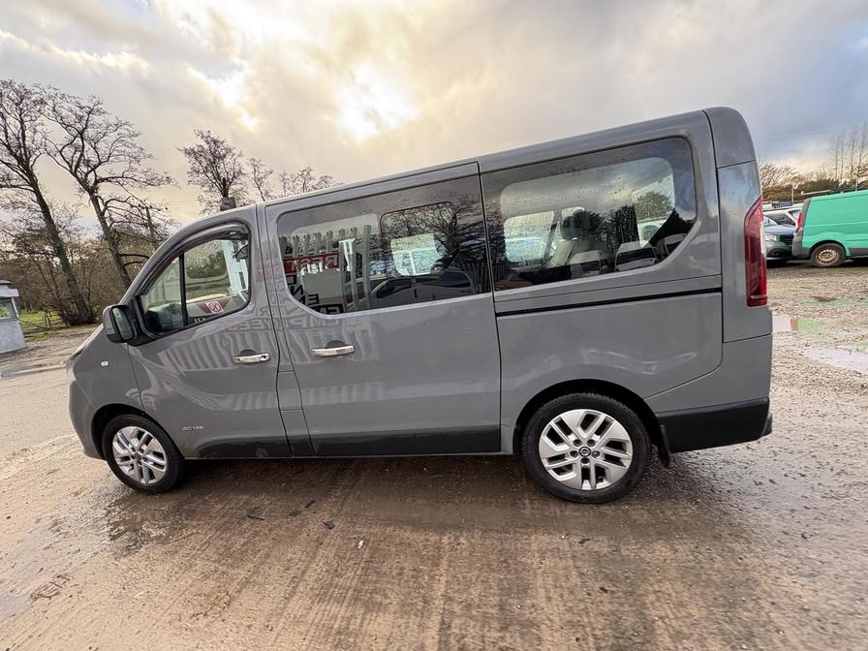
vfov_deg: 85.7
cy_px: 326
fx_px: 351
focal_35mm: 14
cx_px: 434
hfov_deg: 102.1
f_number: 2.2
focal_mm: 2.22
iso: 64
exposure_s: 1/99
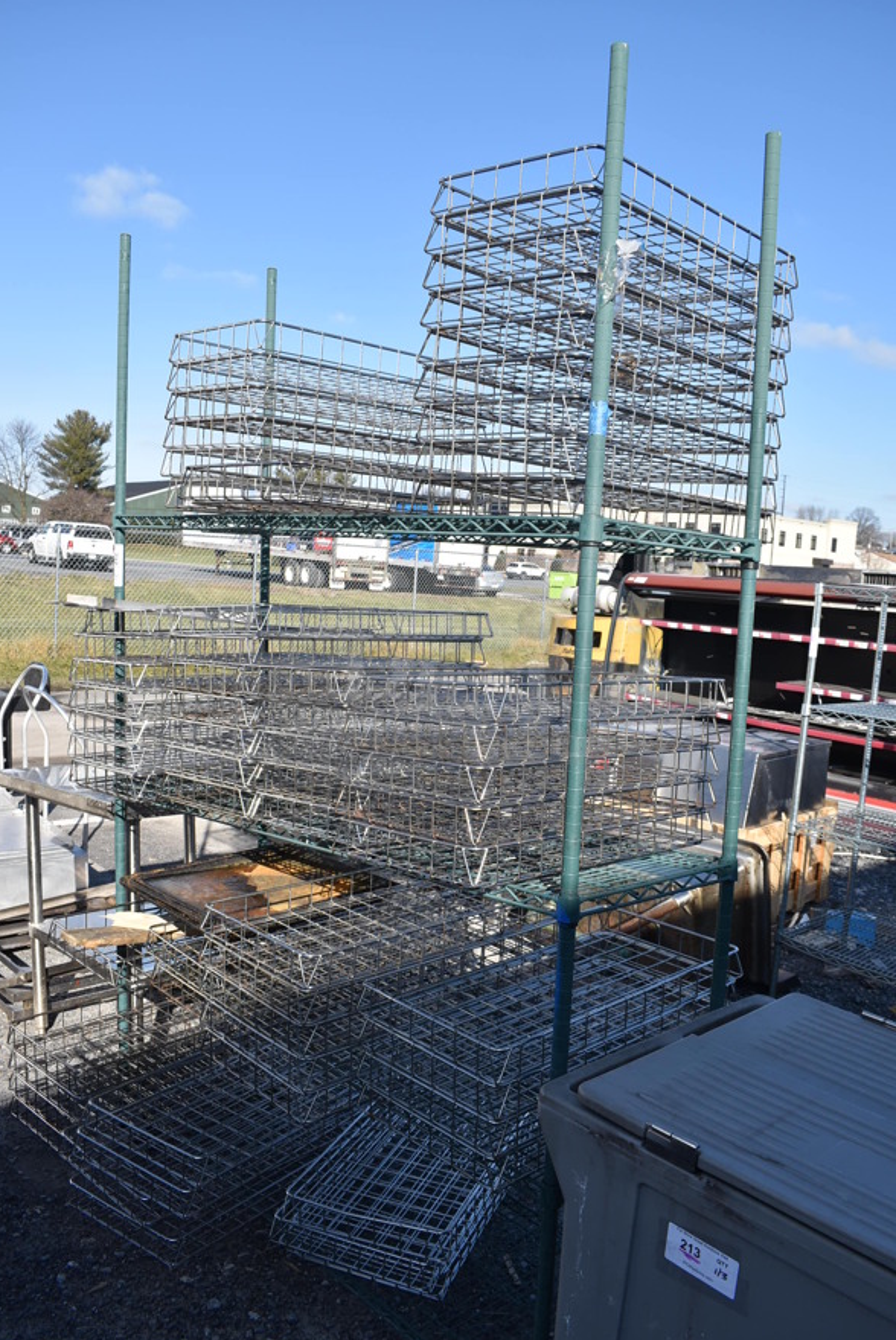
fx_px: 1044
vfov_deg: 65.4
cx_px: 446
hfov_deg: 46.5
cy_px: 684
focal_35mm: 28
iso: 125
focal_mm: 18
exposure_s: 1/250
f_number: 8
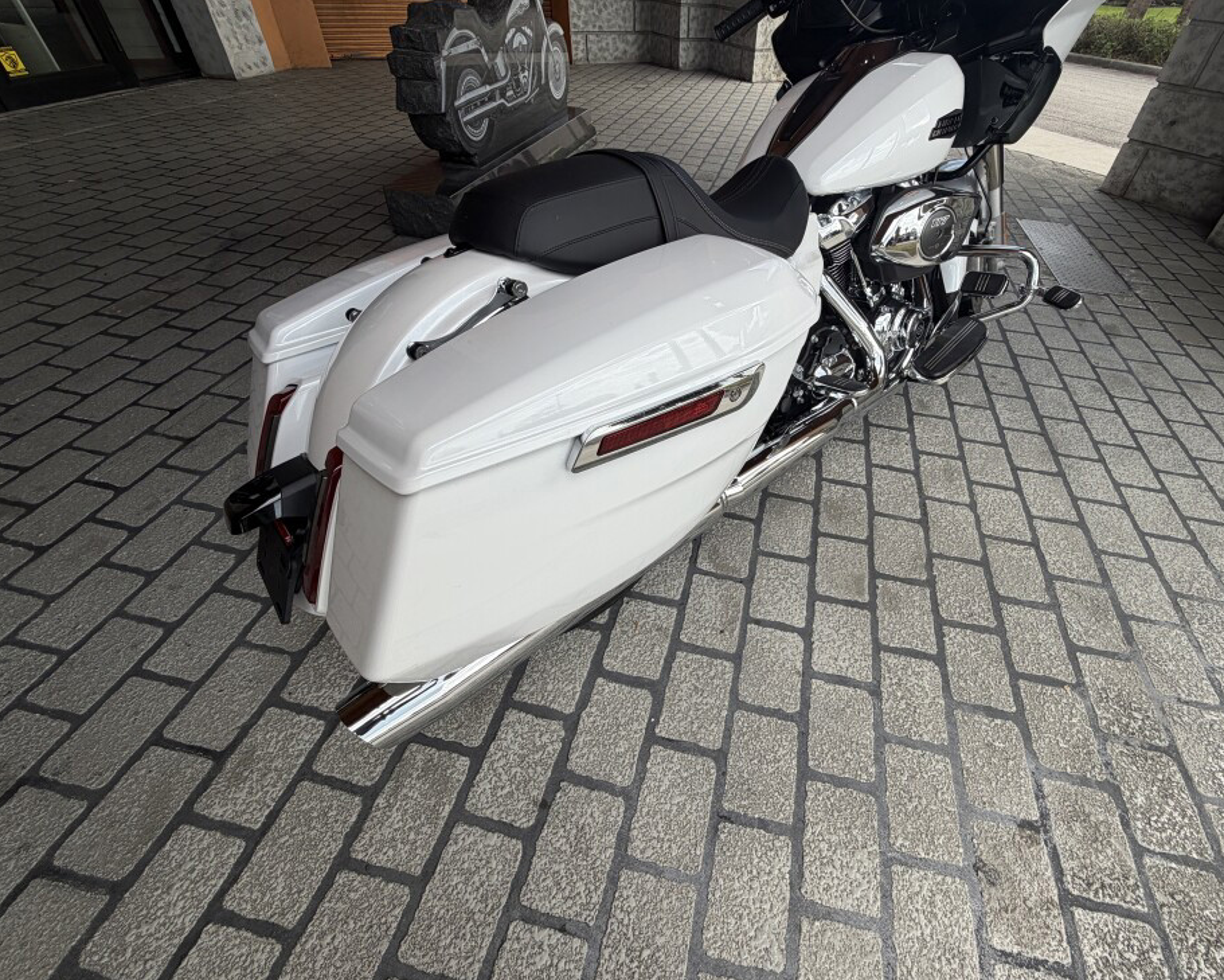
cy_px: 449
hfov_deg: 92.6
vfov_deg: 80.2
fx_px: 580
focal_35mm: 16
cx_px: 690
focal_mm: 2.22
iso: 40
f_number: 2.2
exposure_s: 1/574
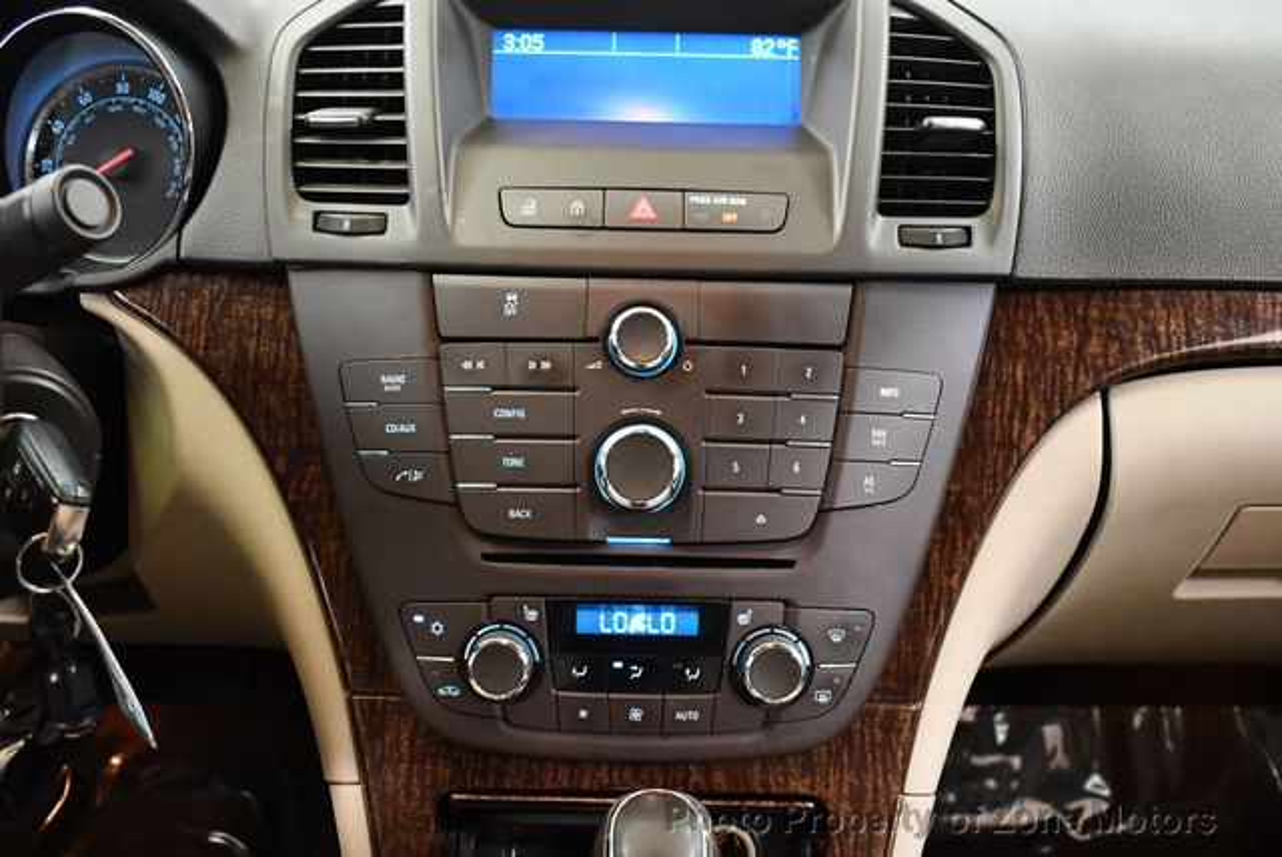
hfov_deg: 53.1
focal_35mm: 36
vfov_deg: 36.9
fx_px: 1283
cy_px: 428
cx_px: 641
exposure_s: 1/80
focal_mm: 18
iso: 3200
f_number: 3.5
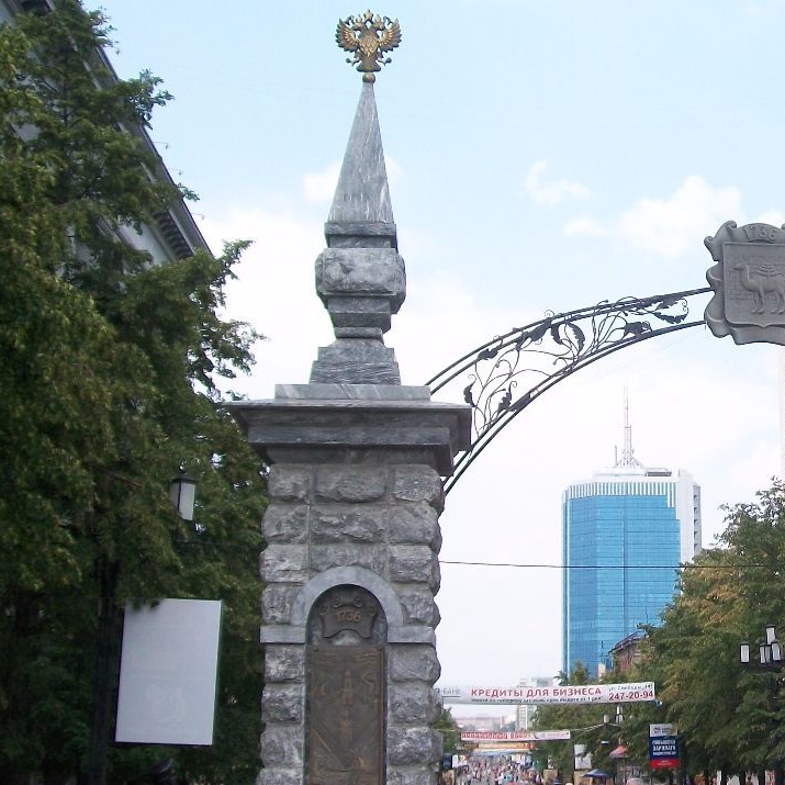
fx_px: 1462
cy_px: 422
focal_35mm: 57
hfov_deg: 29.1
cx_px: 679
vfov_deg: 30.0
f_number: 2.7
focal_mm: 6
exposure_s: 1/640
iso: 80
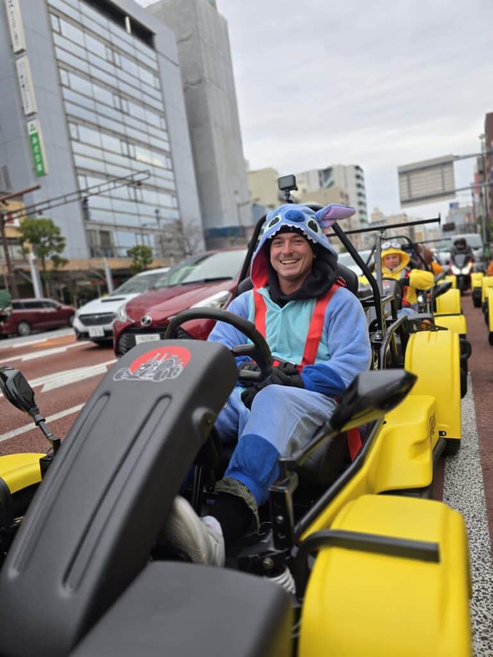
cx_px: 246
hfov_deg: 58.9
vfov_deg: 73.9
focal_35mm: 23
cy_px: 328
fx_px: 437
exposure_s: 1/265
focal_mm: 6.3
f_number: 1.7
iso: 12
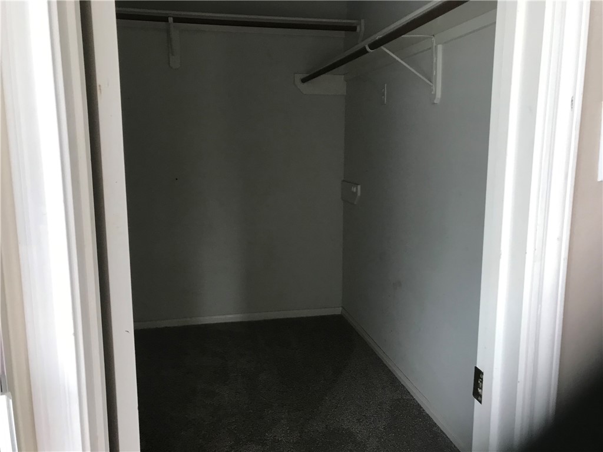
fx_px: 488
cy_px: 226
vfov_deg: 49.7
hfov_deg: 63.4
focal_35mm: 28
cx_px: 302
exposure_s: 1/24
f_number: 1.8
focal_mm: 3.99
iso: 40
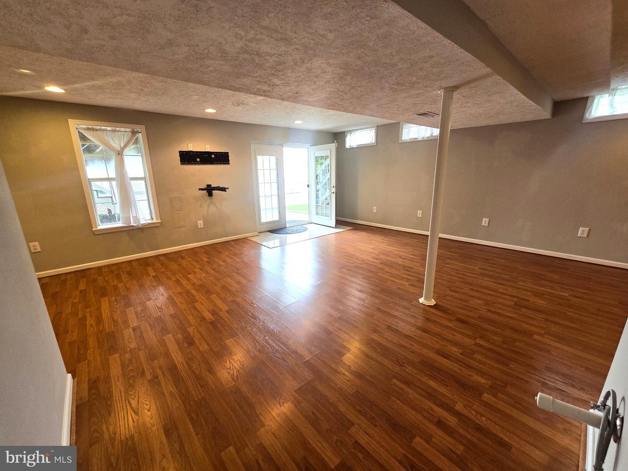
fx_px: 236
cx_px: 314
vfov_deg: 89.9
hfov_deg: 106.2
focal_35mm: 13
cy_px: 236
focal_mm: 2.2
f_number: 2.2
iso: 100
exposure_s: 1/60
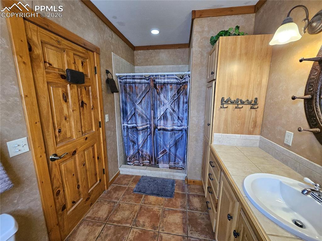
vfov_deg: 89.9
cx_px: 161
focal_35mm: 13
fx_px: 121
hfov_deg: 106.2
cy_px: 120
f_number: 2.2
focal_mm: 1.7
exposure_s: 1/60
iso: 250
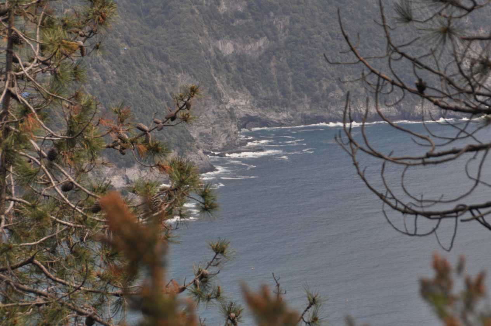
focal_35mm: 168
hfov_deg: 12.2
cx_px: 246
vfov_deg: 8.1
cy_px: 163
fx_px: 2288
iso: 200
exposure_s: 1/1000
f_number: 8
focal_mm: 112
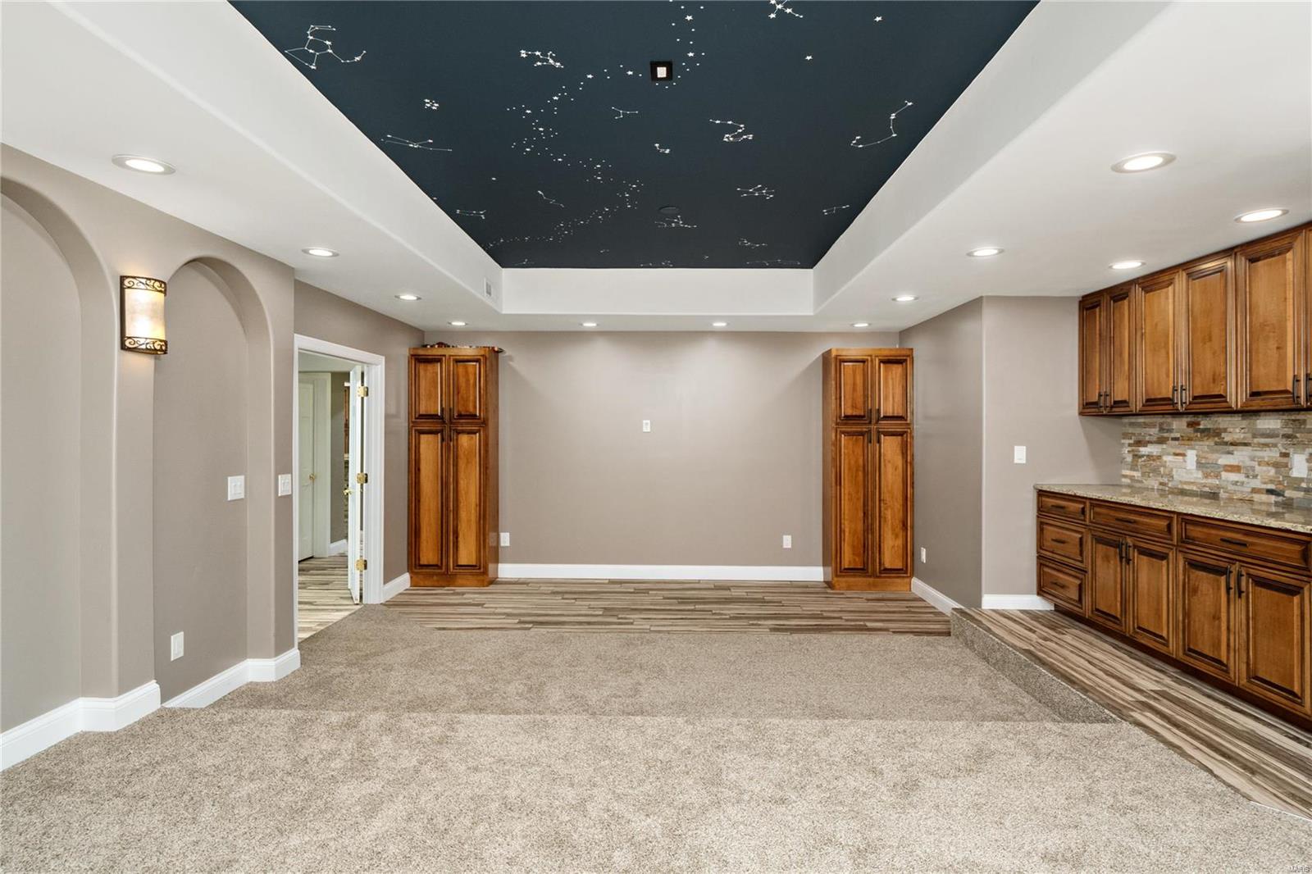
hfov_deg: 90.0
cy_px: 437
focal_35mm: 18
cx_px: 656
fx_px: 656
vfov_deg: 67.4
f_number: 8
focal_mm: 9
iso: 400
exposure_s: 1/5
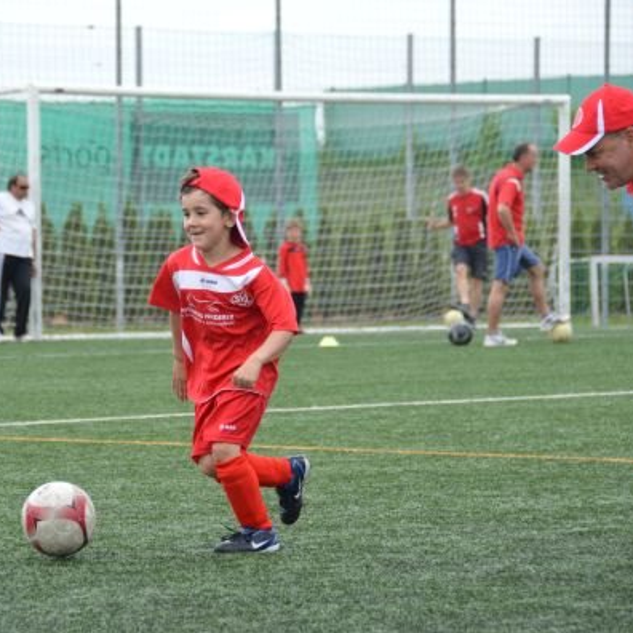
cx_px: 214
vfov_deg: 8.6
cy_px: 316
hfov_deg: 8.6
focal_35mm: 203
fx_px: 4192
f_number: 5.3
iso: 400
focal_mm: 105
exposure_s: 1/1000
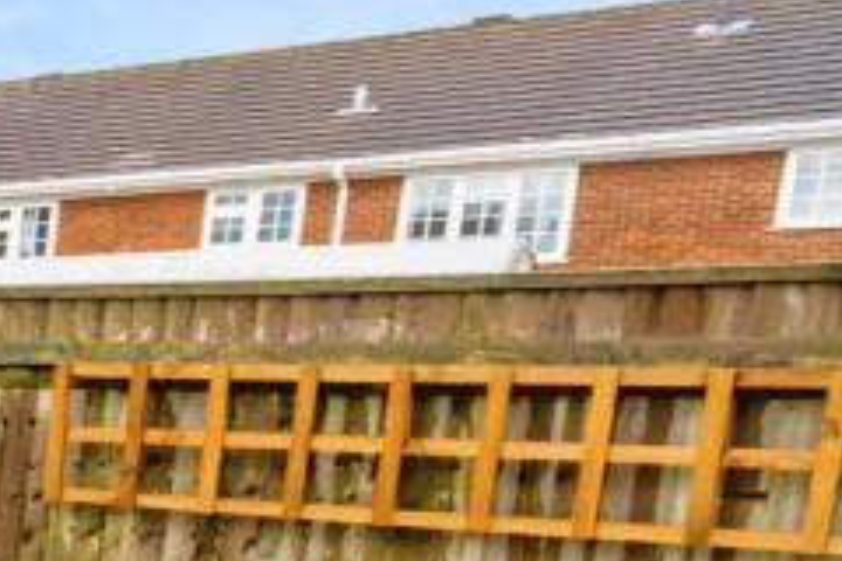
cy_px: 850
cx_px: -919
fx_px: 1497
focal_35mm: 64
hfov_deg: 18.1
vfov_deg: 18.7
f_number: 7.1
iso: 400
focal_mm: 10
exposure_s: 1/640
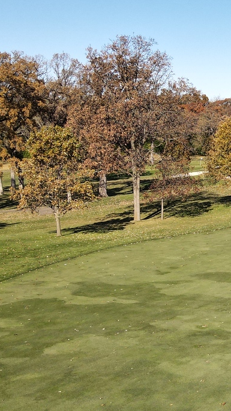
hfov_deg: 20.2
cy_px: 214
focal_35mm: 55
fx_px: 599
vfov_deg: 37.8
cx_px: 290
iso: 110
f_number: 2.8
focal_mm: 4.5
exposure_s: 1/800
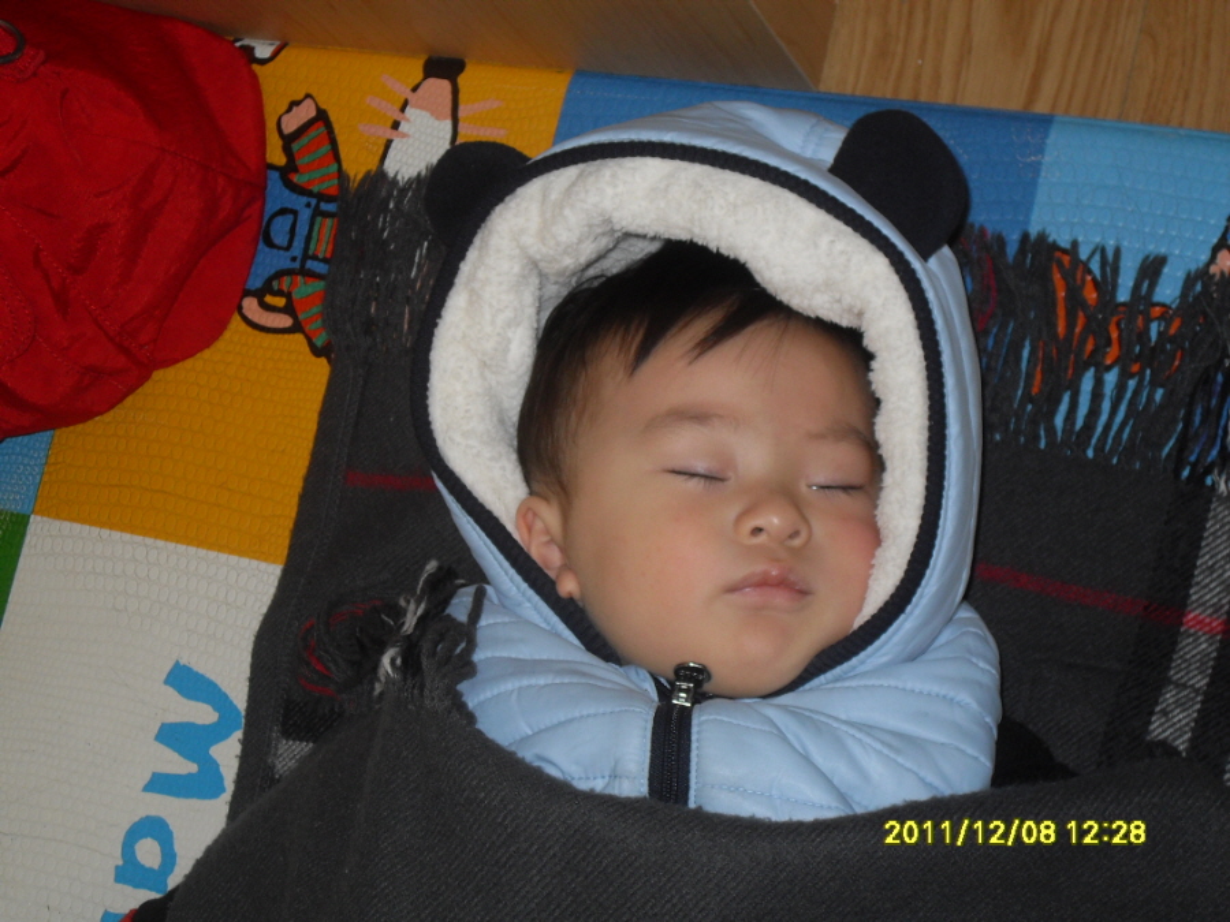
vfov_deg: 19.9
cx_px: 615
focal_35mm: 74
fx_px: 2629
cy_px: 461
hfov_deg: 26.3
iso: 100
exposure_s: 1/60
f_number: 4
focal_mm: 11.8
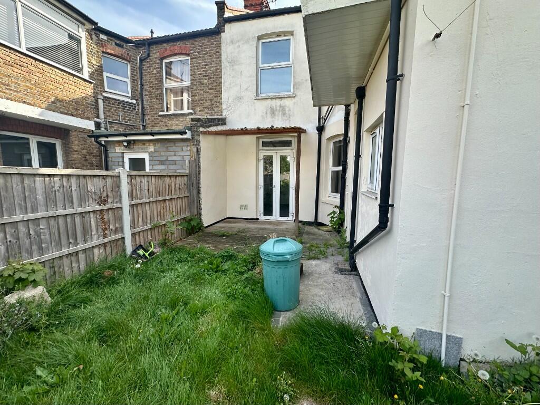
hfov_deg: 102.1
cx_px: 270
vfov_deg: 85.7
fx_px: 218
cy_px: 202
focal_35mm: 14
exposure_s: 1/316
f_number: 2.2
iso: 40
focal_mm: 2.22
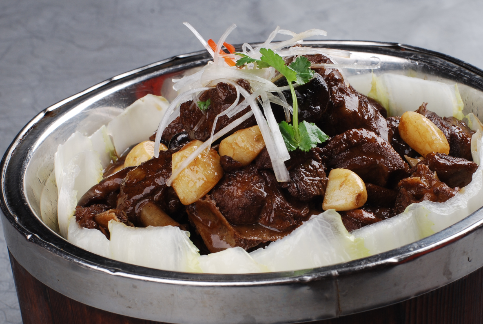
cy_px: 176
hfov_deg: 21.4
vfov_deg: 14.4
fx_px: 1276
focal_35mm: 95
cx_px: 266
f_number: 13
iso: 100
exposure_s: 1/160
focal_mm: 50
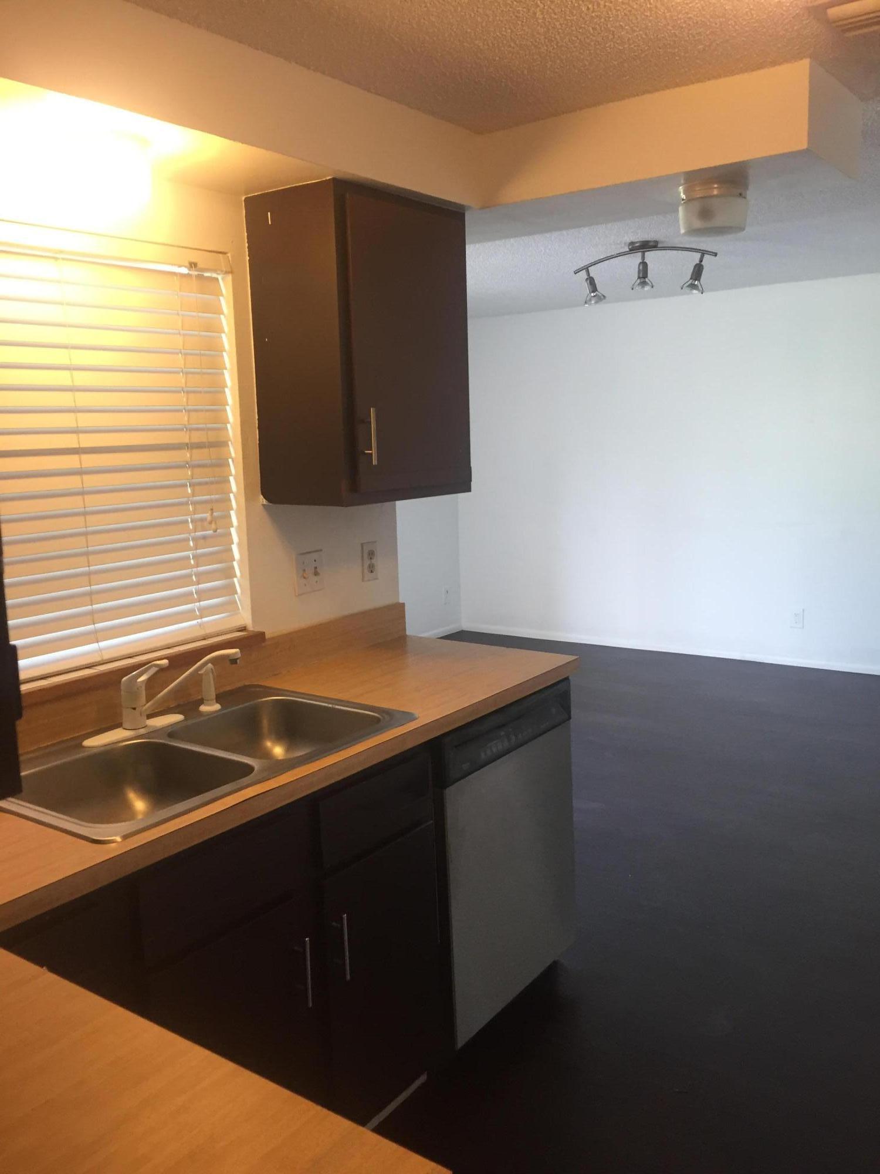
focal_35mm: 29
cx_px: 440
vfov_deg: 61.7
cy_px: 587
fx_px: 983
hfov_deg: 48.2
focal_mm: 4.15
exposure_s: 1/30
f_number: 2.2
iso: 100
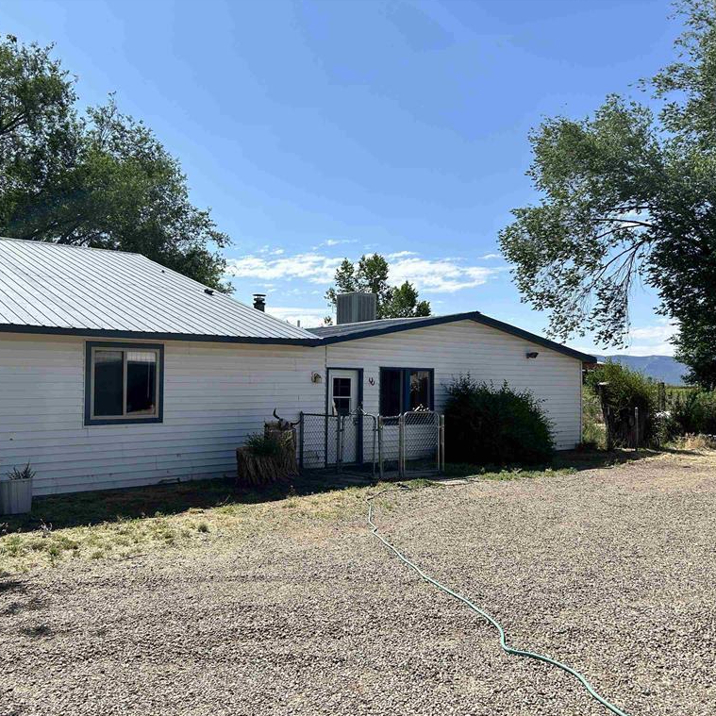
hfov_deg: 52.4
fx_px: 725
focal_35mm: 31
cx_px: 318
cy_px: 357
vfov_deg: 52.5
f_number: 1.5
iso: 50
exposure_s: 1/5319
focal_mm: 5.7
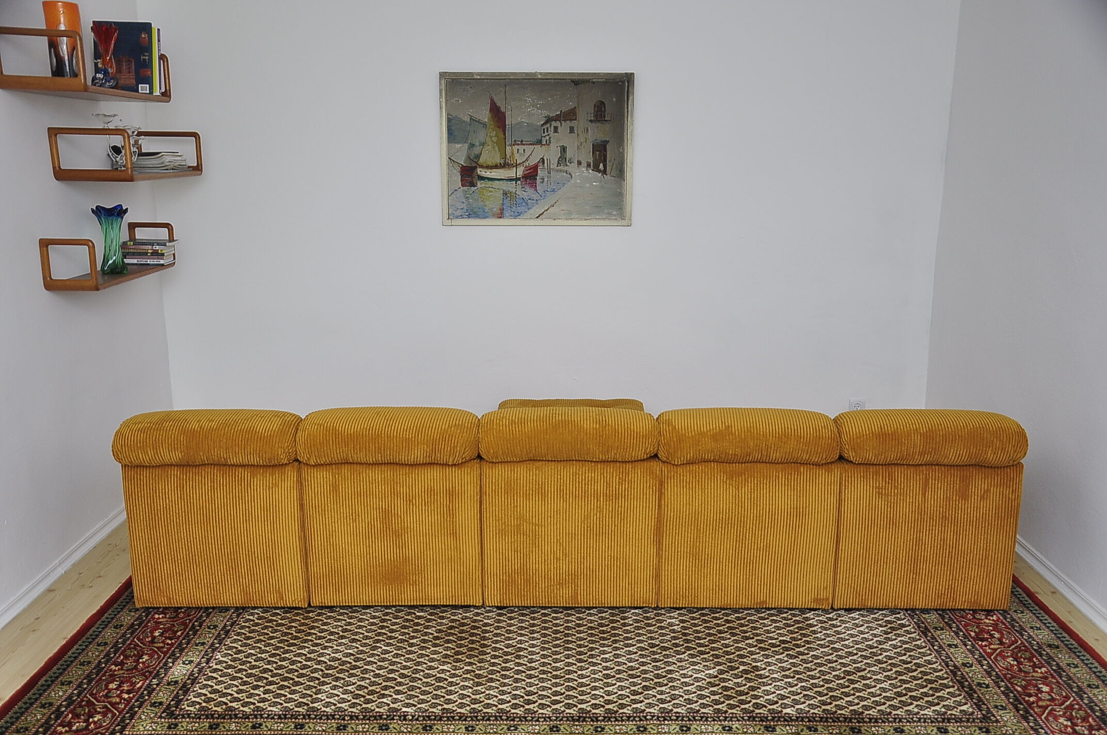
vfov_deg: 36.8
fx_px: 1106
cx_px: 554
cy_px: 368
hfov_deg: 53.2
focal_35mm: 36
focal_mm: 24
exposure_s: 1/50
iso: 360
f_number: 4
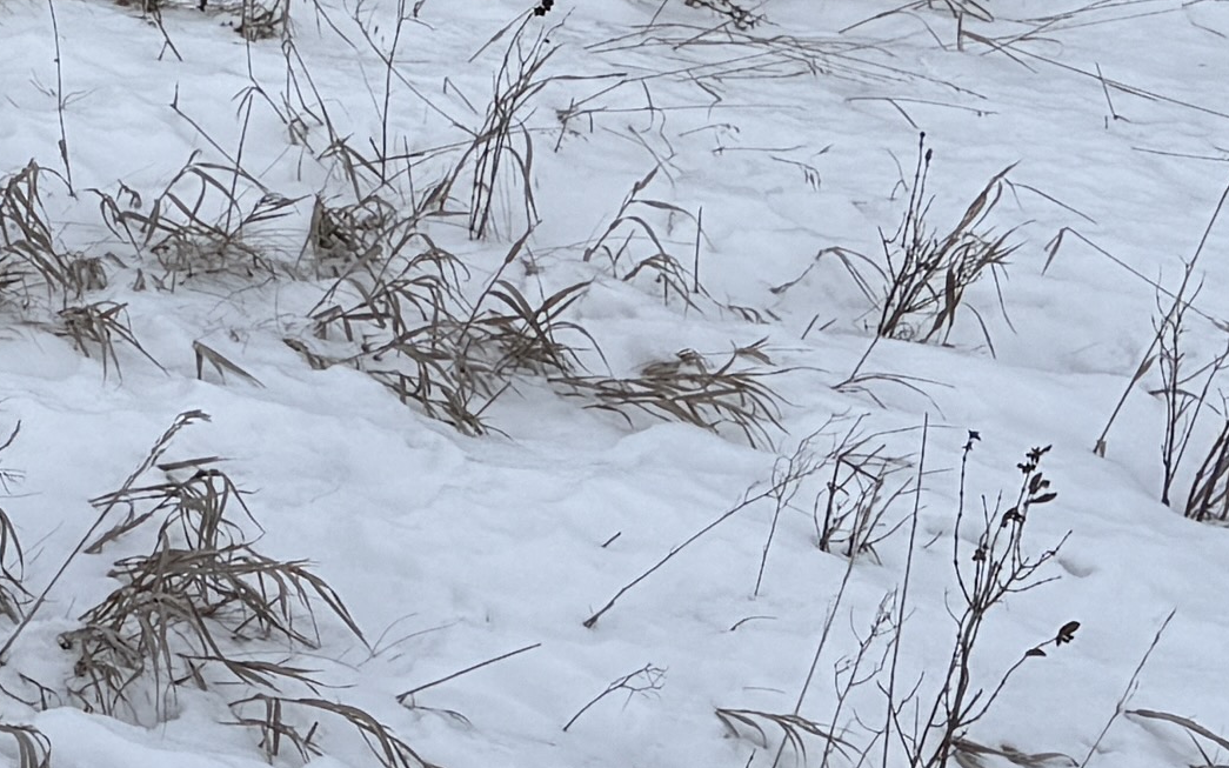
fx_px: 4655
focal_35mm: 139
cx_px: -403
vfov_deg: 8.5
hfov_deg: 14.4
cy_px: -1131
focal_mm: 6.76
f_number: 1.78
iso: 80
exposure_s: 1/1770
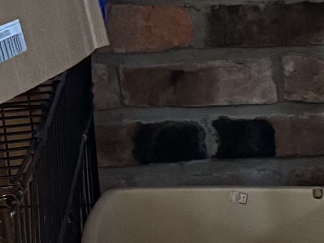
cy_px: 447
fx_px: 1667
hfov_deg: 10.4
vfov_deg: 8.0
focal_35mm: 178
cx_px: 588
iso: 800
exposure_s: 1/40
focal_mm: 6.76
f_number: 1.78
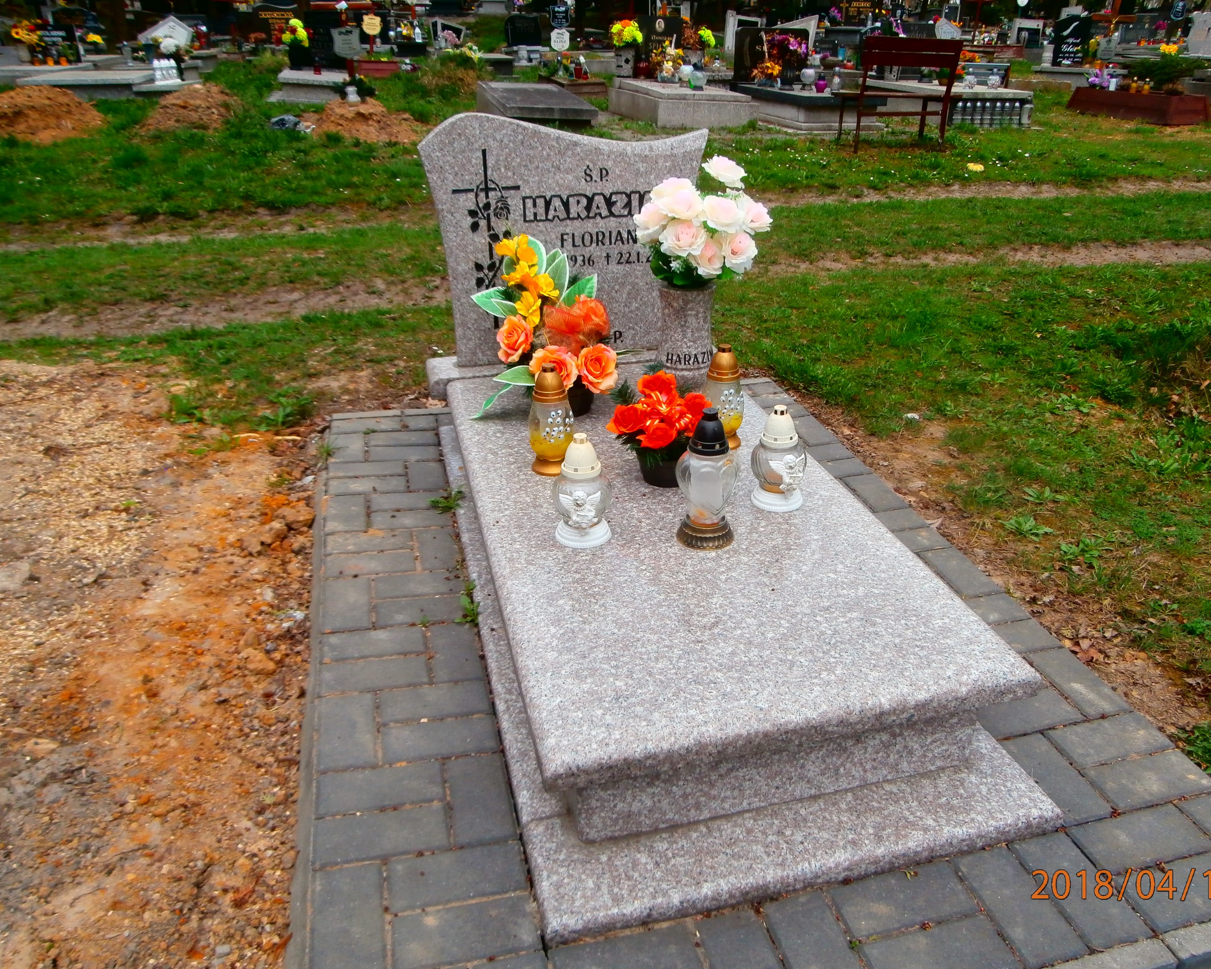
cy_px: 486
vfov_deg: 54.9
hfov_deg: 66.0
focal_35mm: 26
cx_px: 644
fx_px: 932
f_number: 3
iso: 100
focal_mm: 4.2
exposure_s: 1/400
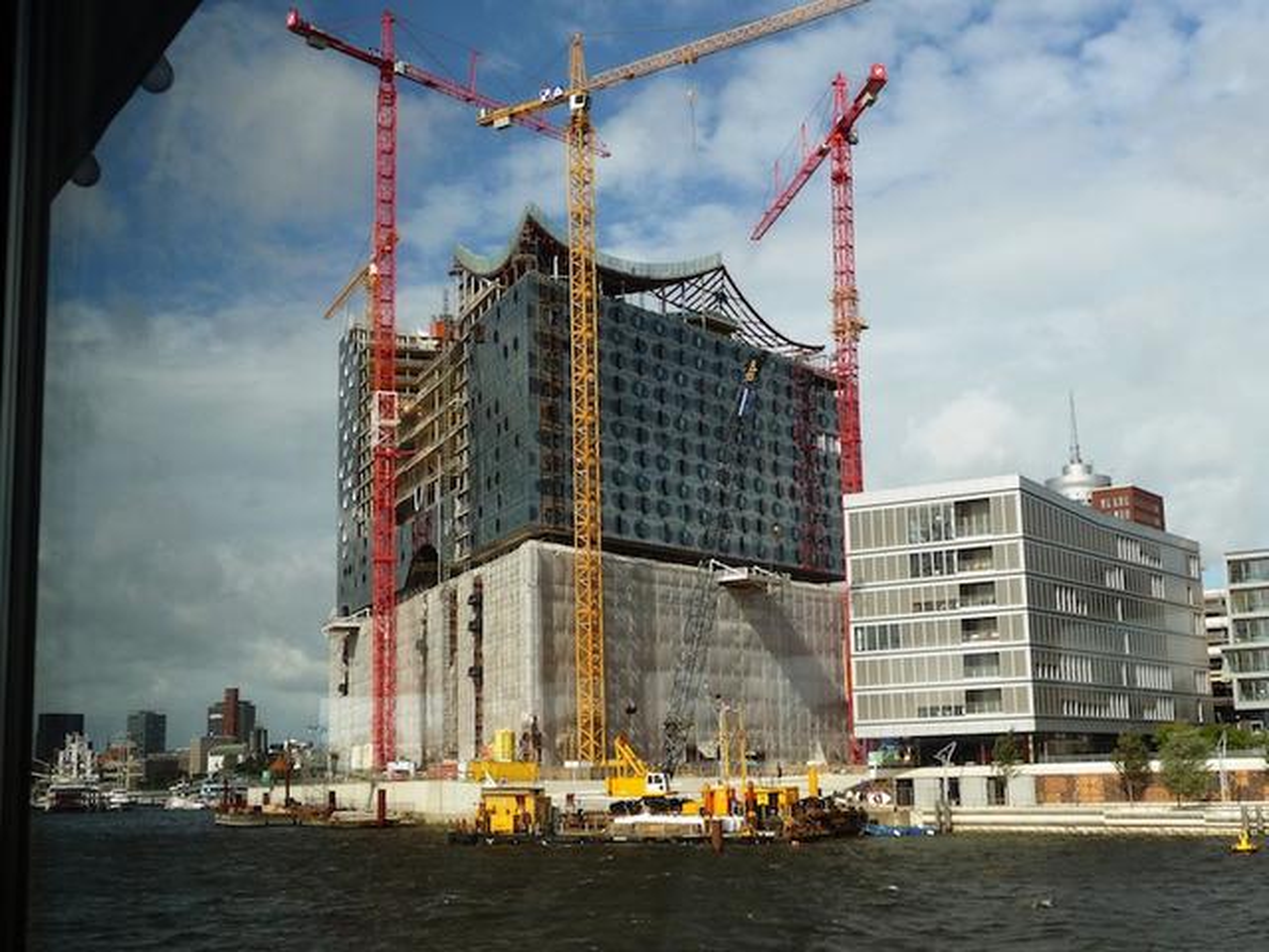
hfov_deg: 42.1
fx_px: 1650
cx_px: 634
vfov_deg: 32.2
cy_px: 476
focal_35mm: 45
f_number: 4.1
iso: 100
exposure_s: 1/640
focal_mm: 7.6
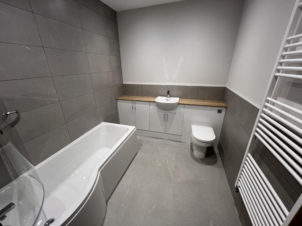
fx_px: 113
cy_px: 113
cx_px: 151
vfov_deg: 89.9
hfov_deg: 106.2
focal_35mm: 13
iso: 160
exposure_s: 1/100
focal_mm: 1.57
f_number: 1.8
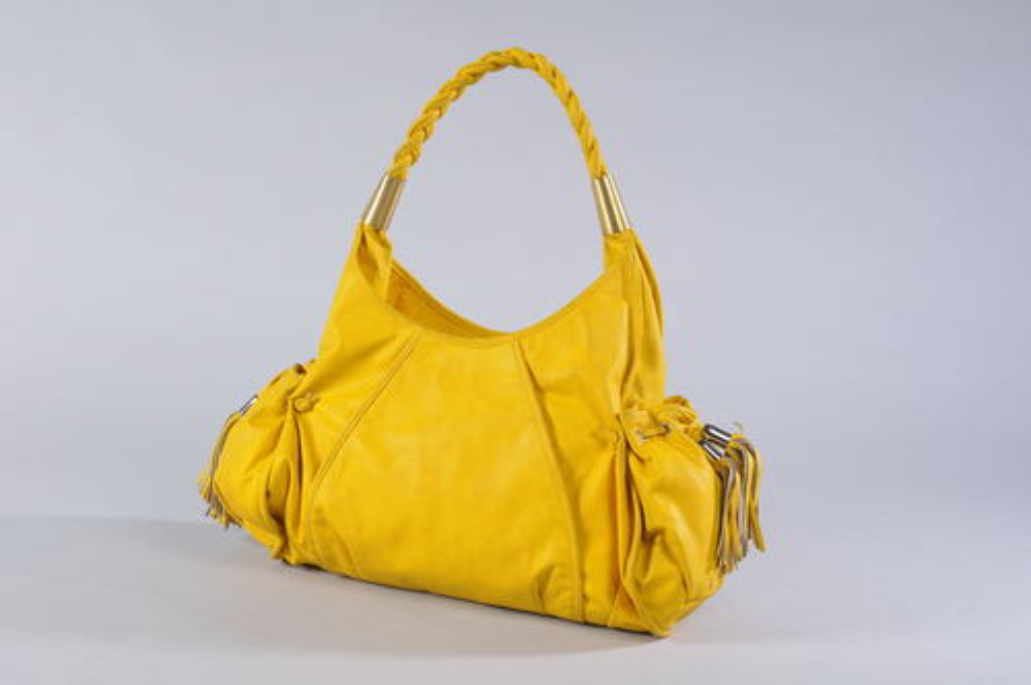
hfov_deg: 28.1
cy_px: 342
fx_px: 2059
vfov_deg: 18.9
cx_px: 516
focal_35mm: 72
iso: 200
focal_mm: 48
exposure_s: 1/125
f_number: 13
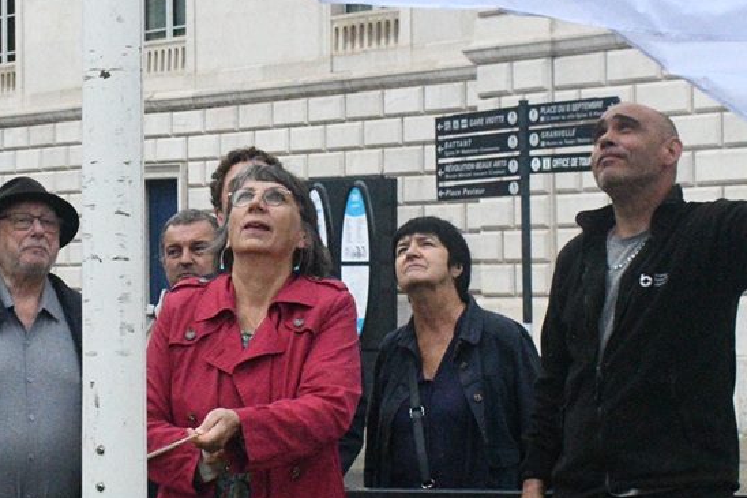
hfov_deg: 21.1
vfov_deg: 14.2
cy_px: 304
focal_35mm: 96
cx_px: 224
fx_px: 1991
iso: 16000
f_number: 13
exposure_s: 1/8000
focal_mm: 30
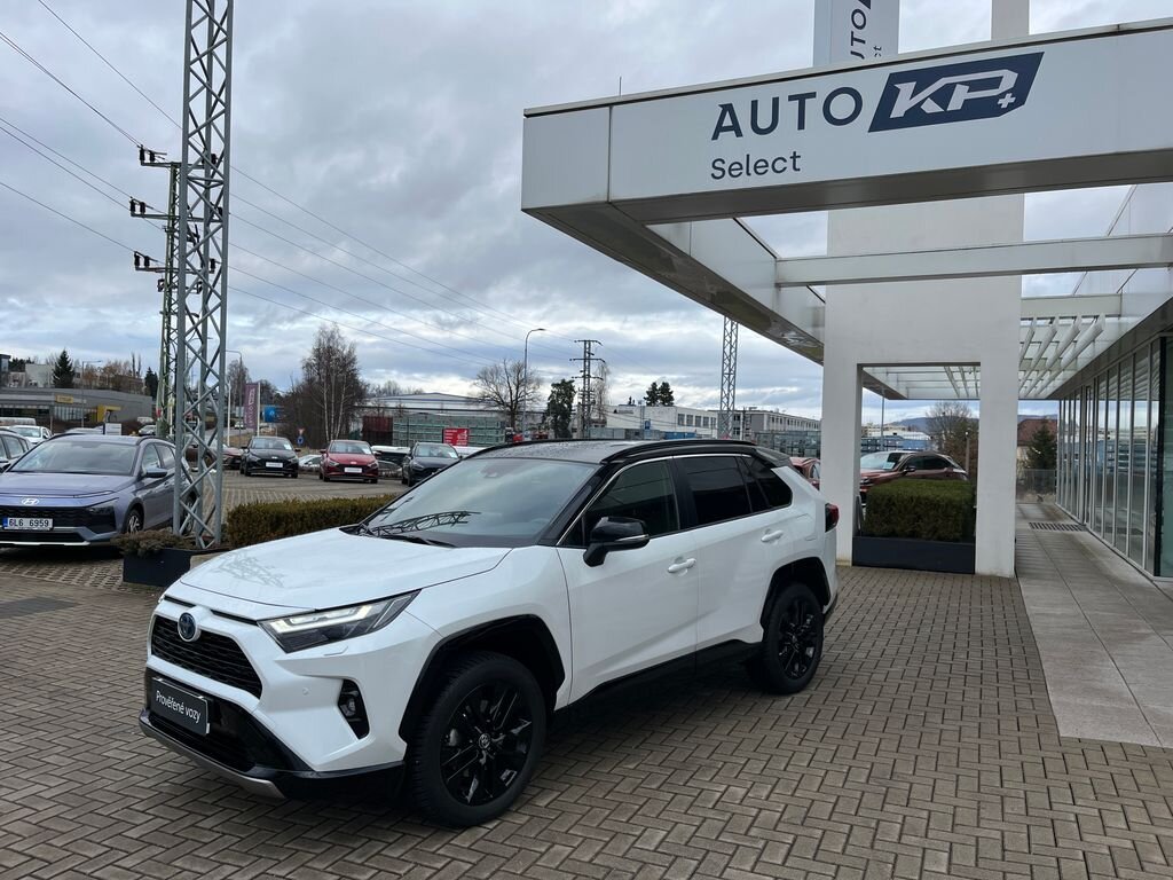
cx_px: 586
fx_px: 881
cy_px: 440
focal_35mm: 26
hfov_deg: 67.3
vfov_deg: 53.1
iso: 50
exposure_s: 1/1832
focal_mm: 5.1
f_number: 1.6
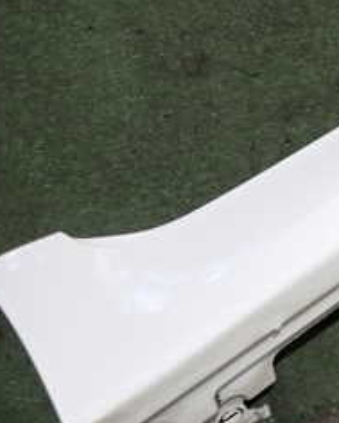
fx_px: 777
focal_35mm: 62
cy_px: 201
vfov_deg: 30.5
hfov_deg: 21.8
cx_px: 457
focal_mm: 4.5
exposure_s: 1/30
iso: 250
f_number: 2
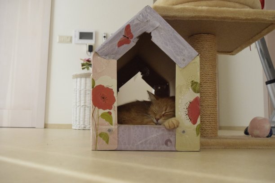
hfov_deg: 53.1
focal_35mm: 36
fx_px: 275
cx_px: 138
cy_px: 92
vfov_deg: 36.9
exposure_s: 1/1250
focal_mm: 24
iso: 6400
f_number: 5.6
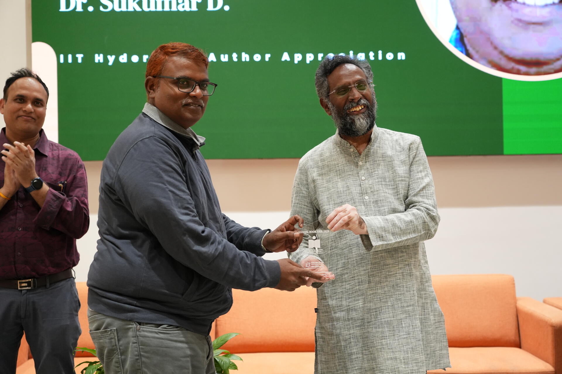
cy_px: 187
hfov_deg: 36.2
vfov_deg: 24.6
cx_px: 281
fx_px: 859
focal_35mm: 55
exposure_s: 1/160
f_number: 4
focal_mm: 55
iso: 2500
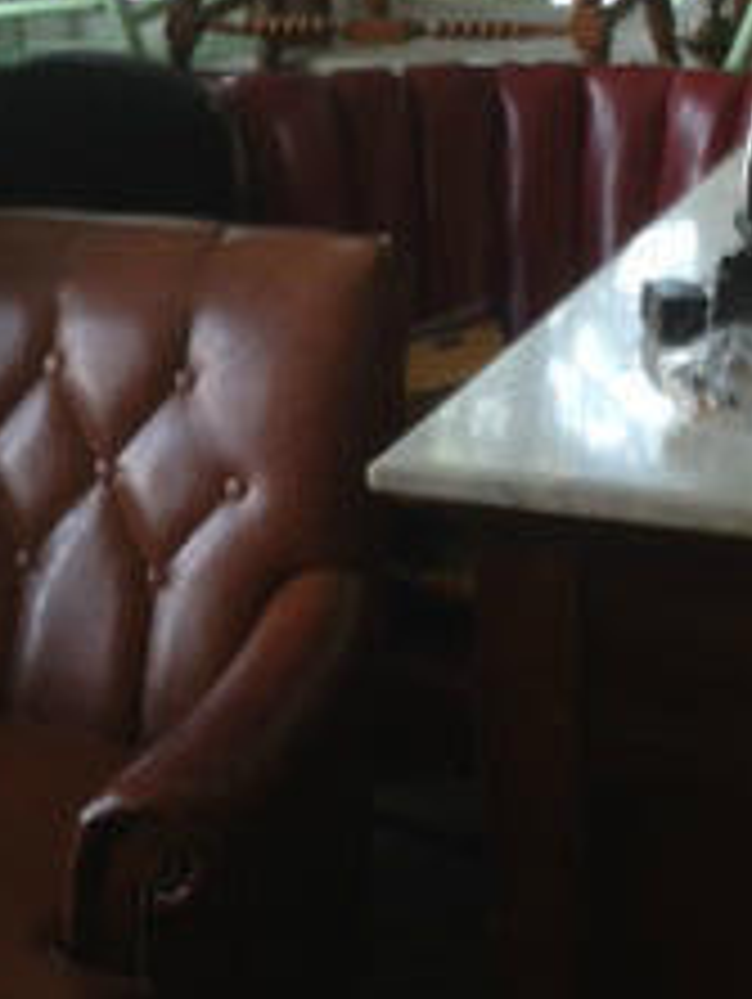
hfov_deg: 15.4
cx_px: 50
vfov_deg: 20.4
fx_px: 2746
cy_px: 220
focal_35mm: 95
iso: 50
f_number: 2.4
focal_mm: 4.12
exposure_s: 1/20
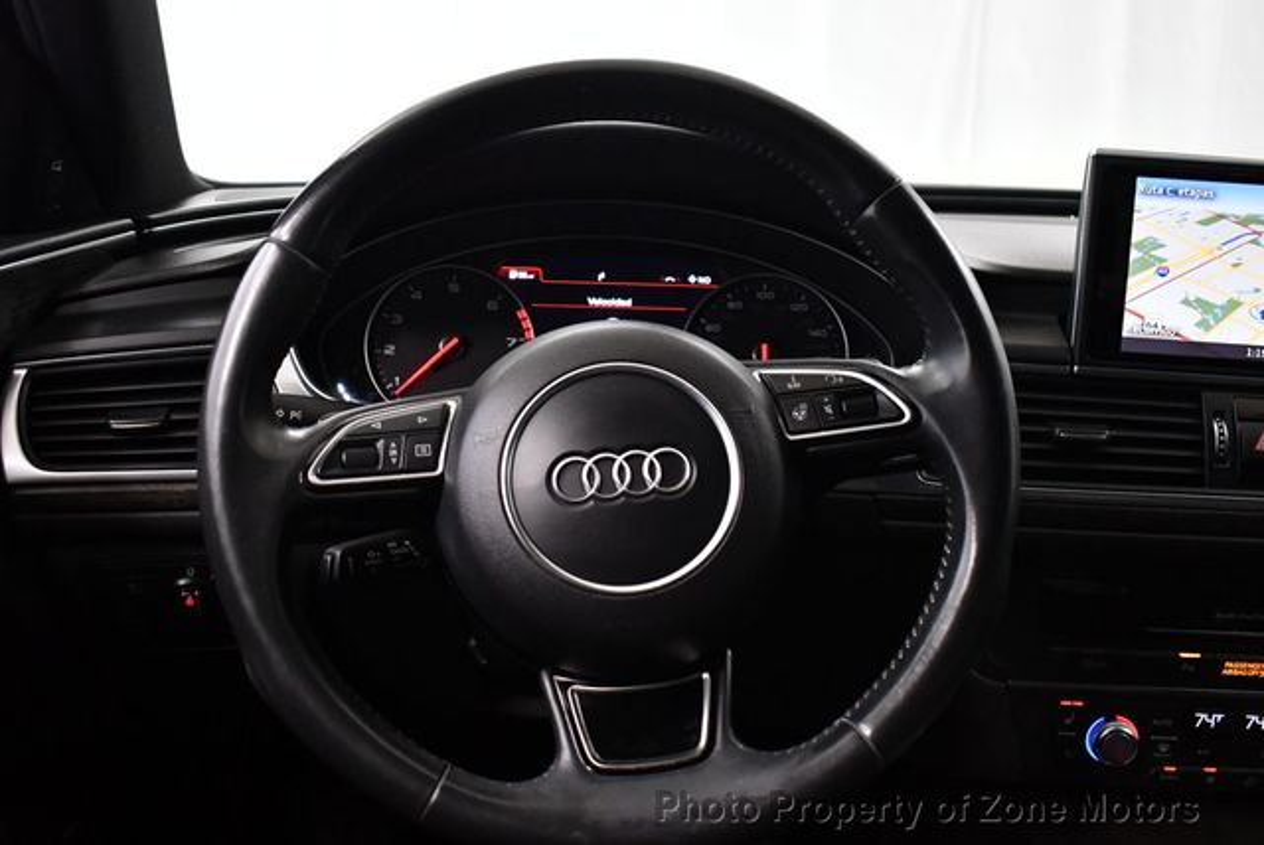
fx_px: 1265
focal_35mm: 36
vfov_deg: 36.9
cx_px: 632
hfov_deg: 53.1
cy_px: 422
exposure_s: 1/125
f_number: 3.5
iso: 3200
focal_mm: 18
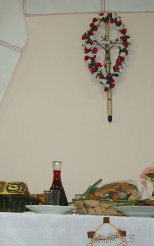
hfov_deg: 15.8
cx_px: -7
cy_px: 123
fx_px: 542
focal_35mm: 81
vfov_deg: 25.6
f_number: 5.6
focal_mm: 35
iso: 400
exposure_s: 1/60
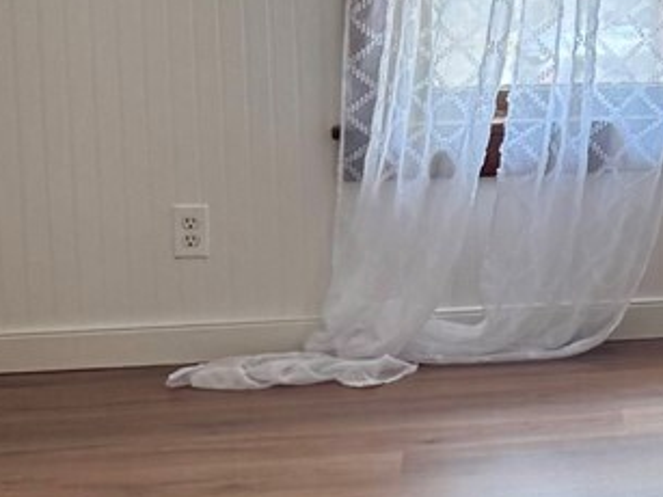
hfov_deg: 14.5
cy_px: 26
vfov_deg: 11.7
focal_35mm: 125
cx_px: 1056
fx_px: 2393
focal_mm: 6.76
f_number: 1.78
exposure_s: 1/120
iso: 125
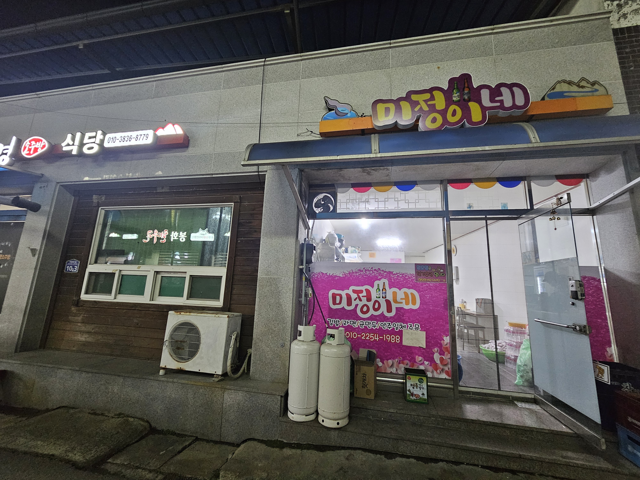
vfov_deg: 89.9
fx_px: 240
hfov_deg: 106.2
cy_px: 240
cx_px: 320
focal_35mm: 13
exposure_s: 1/24
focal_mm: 2.2
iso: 800
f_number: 2.2
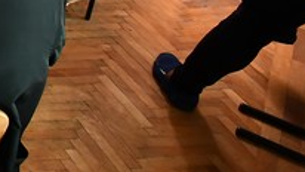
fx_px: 631
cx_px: -409
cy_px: -134
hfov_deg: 15.6
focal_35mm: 78
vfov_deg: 13.9
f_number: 4.5
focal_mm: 10
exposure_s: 1/50
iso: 1000
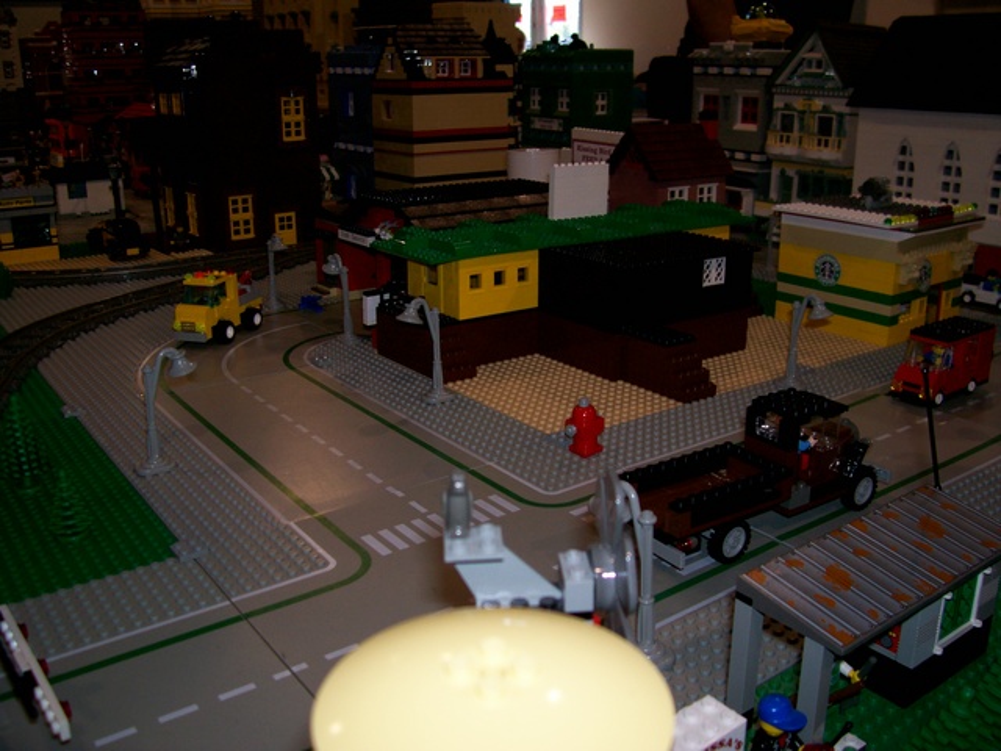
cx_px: 500
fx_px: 983
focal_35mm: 34
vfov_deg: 41.8
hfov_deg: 54.0
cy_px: 376
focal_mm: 5.6
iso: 80
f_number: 2.7
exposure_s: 1/64
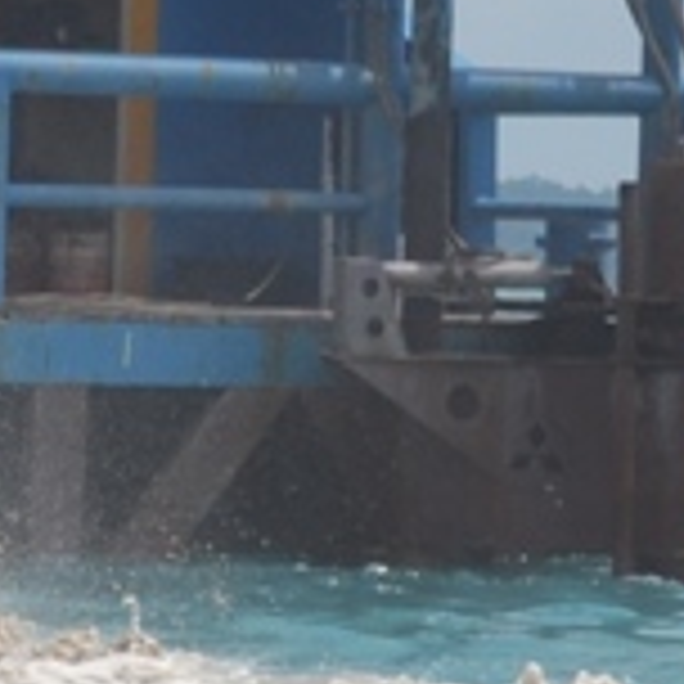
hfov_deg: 5.0
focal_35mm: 335
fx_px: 7489
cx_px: -1195
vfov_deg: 5.2
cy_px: 376
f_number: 9
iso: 100
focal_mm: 26
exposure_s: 1/320
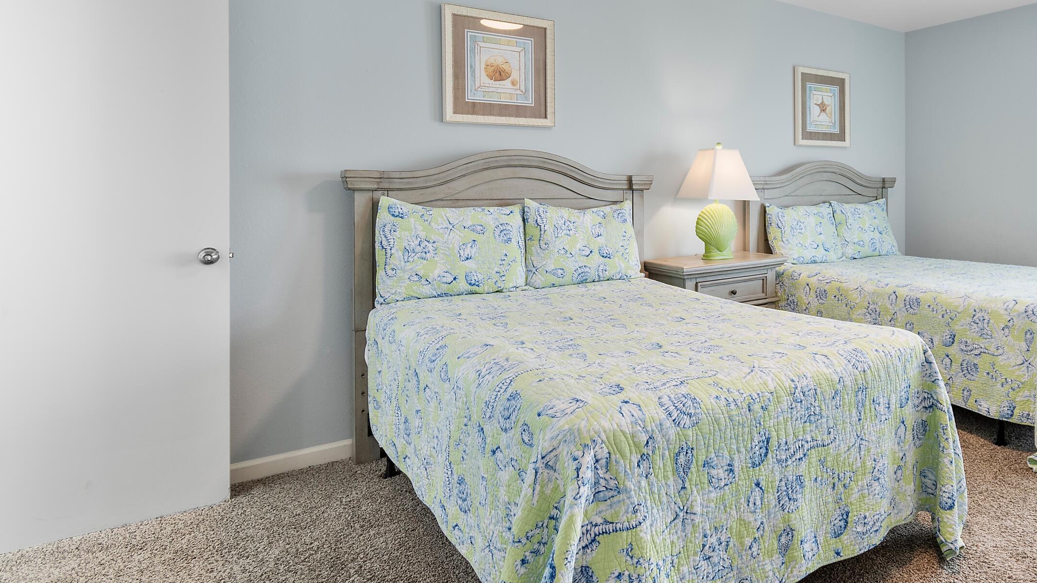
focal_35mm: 22
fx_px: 605
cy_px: 205
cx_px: 723
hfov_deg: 77.5
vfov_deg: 50.7
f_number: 4.5
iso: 100
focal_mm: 10
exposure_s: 1/10
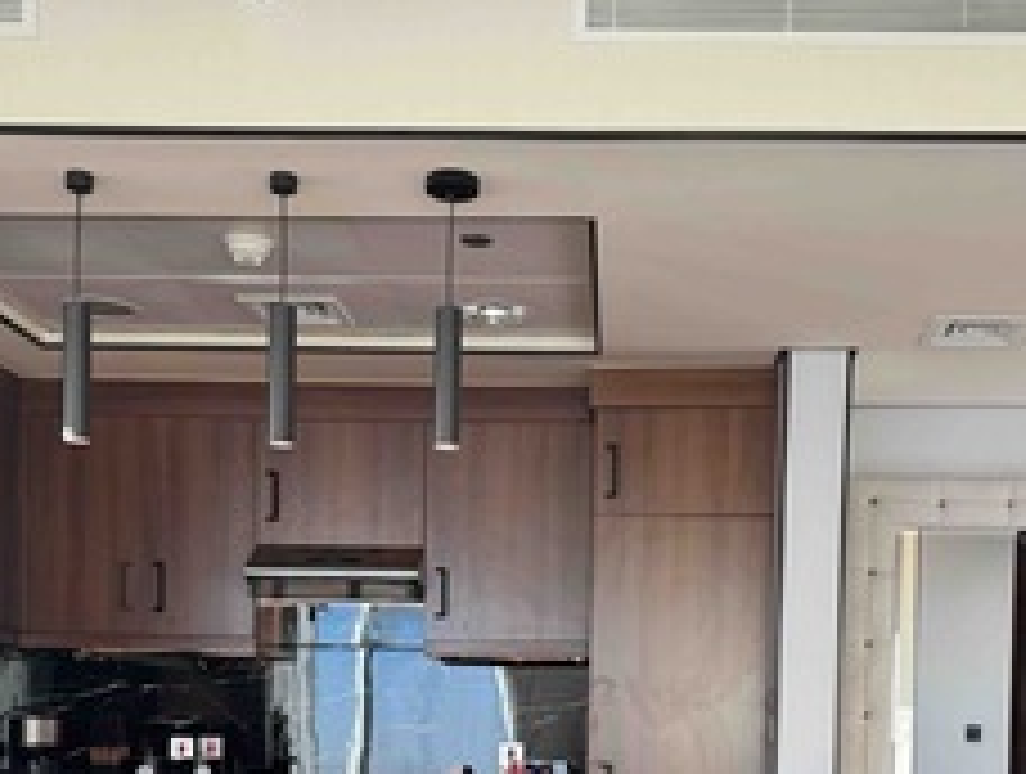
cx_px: 542
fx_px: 1426
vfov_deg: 28.6
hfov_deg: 39.6
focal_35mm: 48
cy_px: 763
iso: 125
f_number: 1.78
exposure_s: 1/120
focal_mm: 6.76
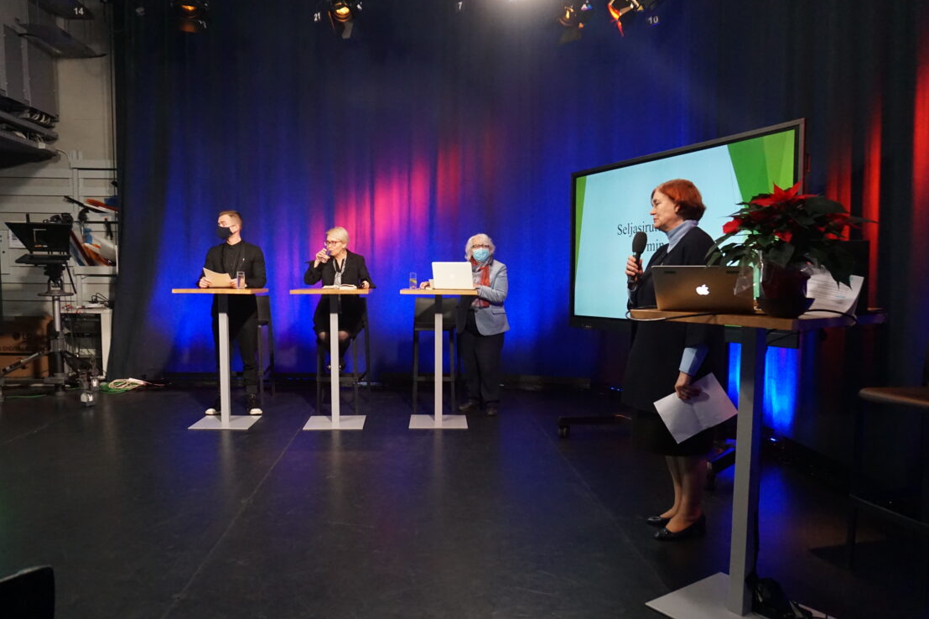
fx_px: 671
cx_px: 450
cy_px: 331
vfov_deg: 49.5
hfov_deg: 69.4
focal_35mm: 26
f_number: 3.5
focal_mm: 16
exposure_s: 1/160
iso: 3200
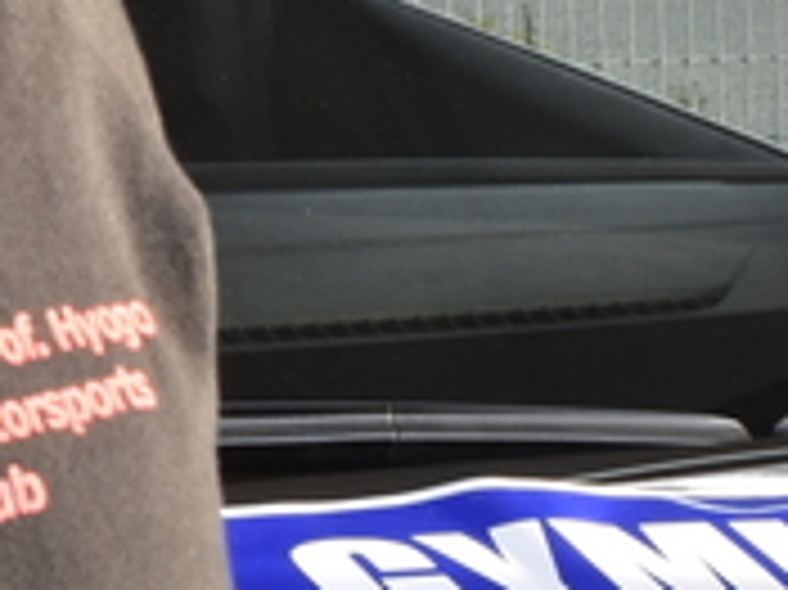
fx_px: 5894
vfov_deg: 5.7
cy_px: -131
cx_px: -545
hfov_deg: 7.5
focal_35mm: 259
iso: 320
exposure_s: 1/30
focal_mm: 21
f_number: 10
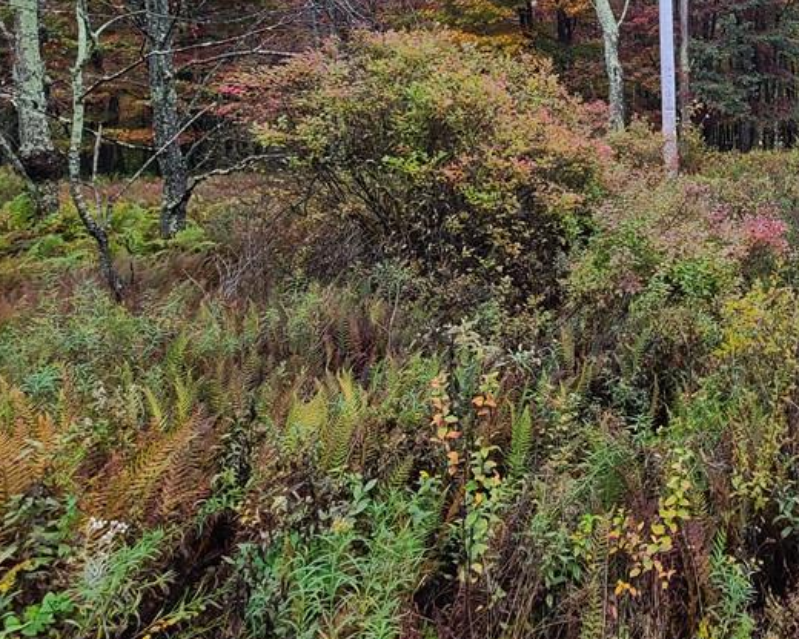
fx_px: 591
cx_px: 684
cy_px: 121
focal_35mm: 25
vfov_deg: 52.8
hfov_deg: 60.2
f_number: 2.2
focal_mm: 2.2
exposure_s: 1/158
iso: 50
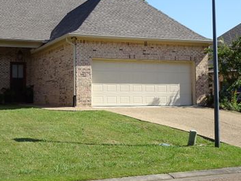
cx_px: 89
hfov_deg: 33.0
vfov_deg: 25.2
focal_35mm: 58
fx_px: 404
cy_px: 66
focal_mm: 7.05
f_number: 4
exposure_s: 1/500
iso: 80
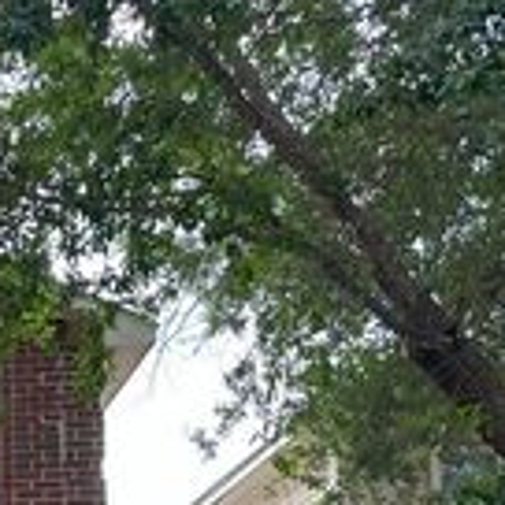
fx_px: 1287
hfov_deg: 18.5
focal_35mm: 78
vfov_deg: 20.5
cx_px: -338
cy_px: 637
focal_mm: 6.86
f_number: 1.78
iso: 80
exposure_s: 1/208
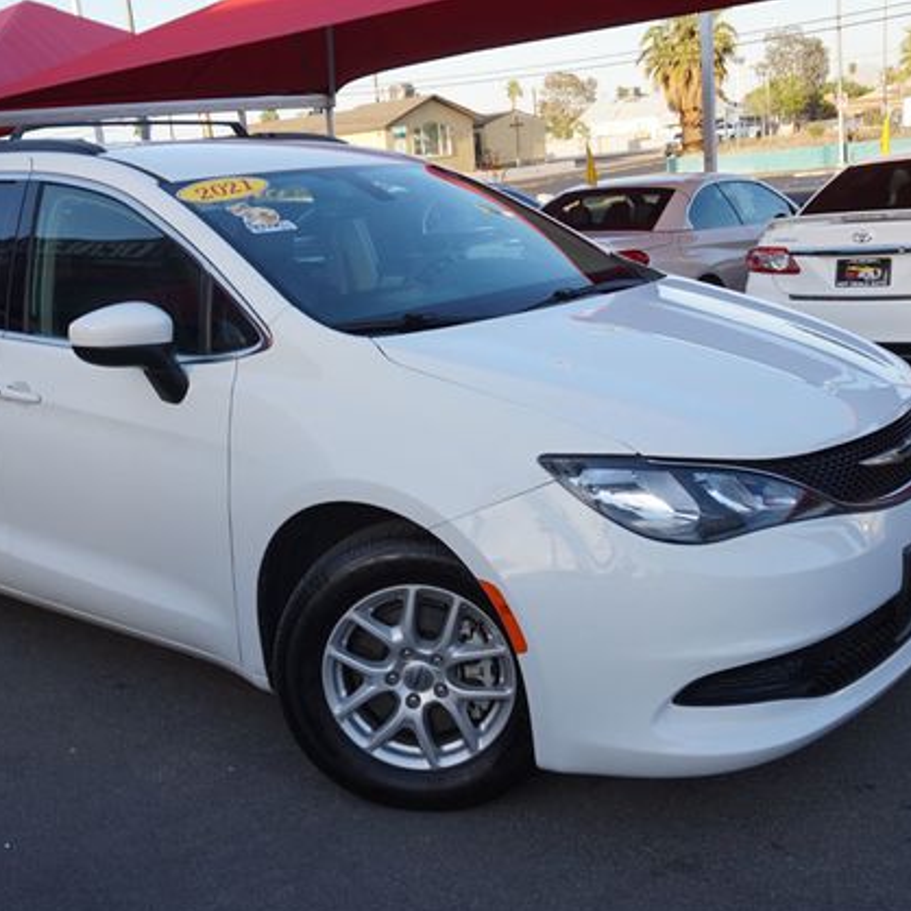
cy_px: 462
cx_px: 336
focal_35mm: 39
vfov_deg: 42.8
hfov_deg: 42.5
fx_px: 1161
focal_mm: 20
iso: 100
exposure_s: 1/100
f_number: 6.3
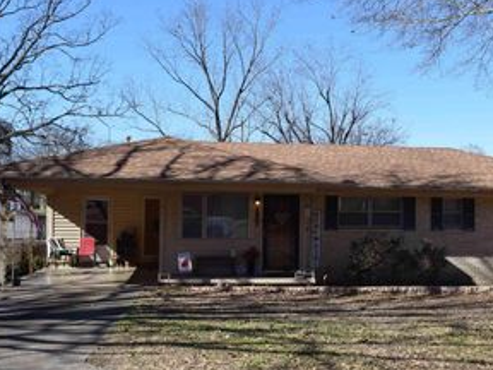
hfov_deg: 37.8
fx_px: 712
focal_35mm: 50
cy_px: 194
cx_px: 325
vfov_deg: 29.1
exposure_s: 1/320
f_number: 9
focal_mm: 20
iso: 200
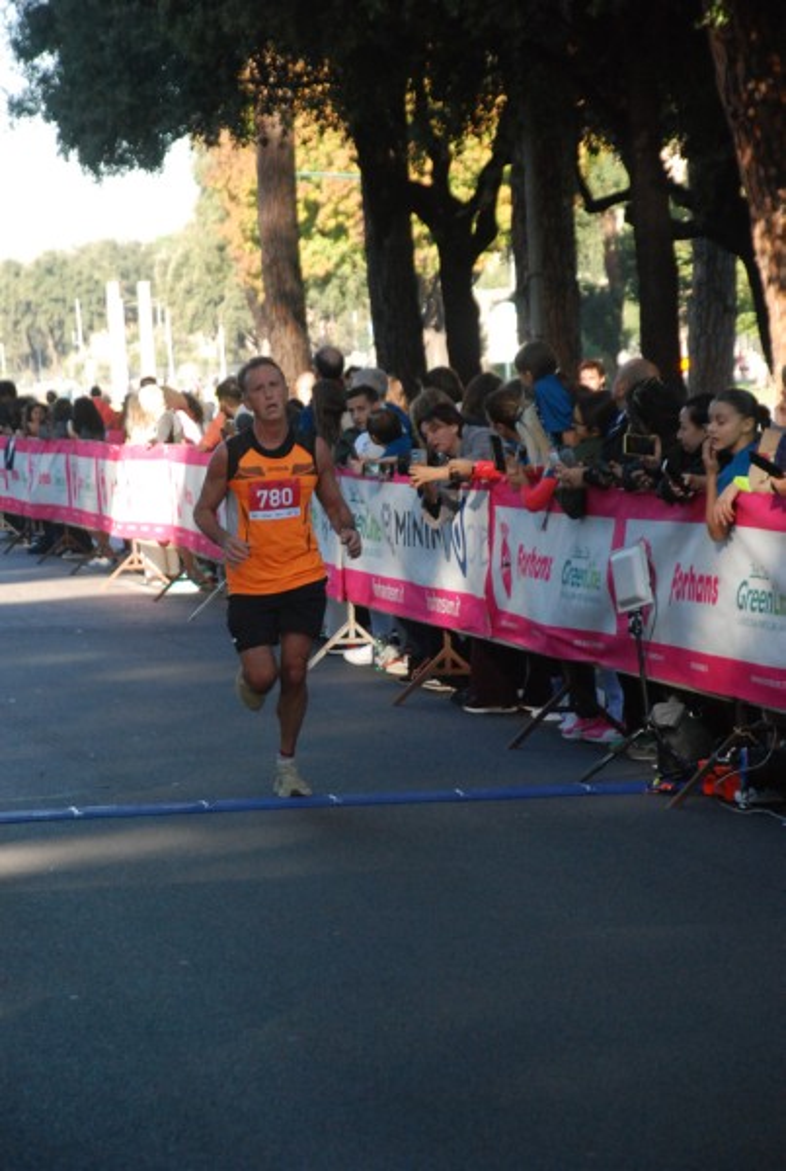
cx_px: 393
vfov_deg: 13.7
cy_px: 586
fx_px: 4887
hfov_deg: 9.2
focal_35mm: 150
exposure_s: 1/500
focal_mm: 100
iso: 1000
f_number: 5.6
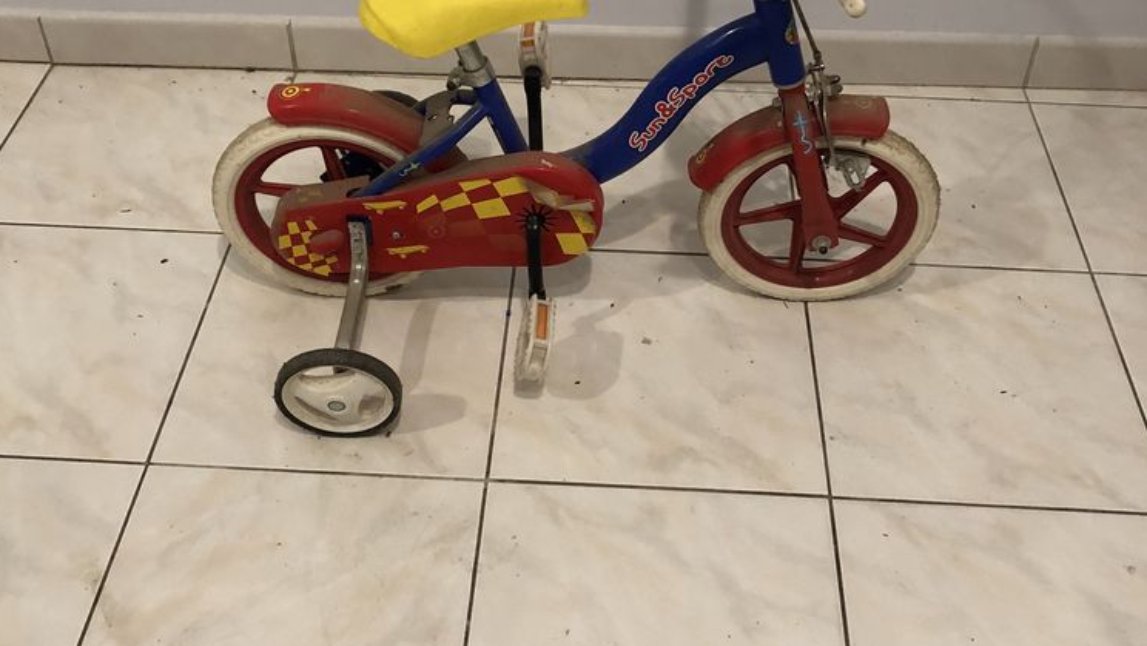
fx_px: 1247
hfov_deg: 49.4
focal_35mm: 41
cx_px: 570
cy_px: 204
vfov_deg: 28.8
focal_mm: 3.99
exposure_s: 1/17
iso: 100
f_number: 1.8
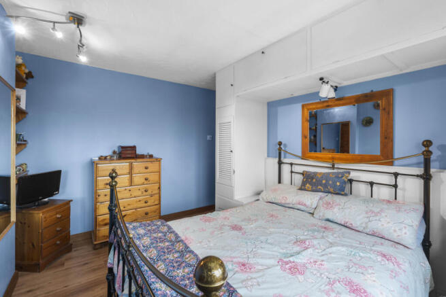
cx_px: 223
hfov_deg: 95.0
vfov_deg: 72.1
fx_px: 204
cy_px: 148
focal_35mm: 16
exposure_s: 1/1.25
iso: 320
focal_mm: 16.5
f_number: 8
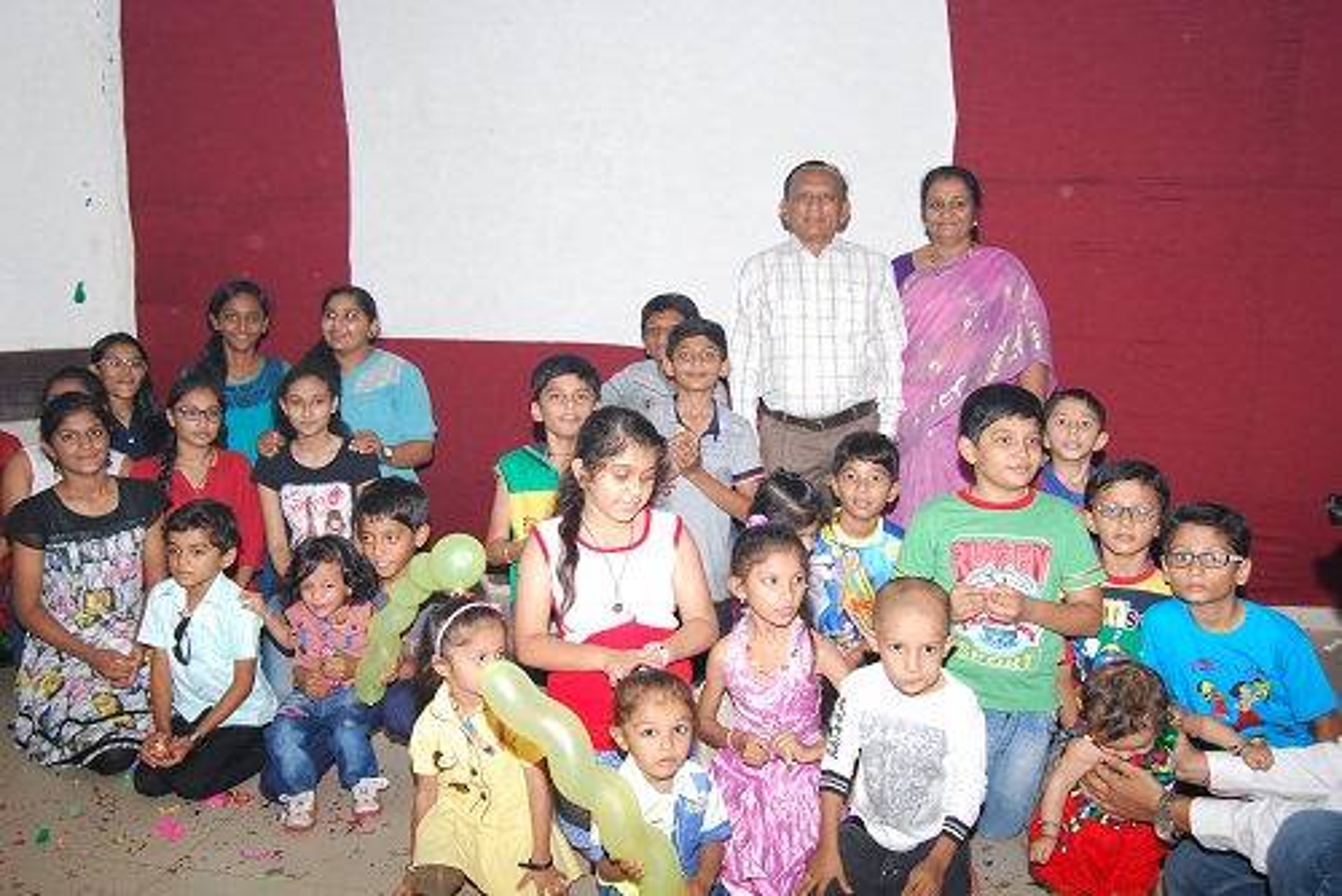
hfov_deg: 61.9
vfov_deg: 43.7
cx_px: 671
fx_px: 1119
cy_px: 448
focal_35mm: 30
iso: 400
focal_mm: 20
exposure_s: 1/100
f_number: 6.3
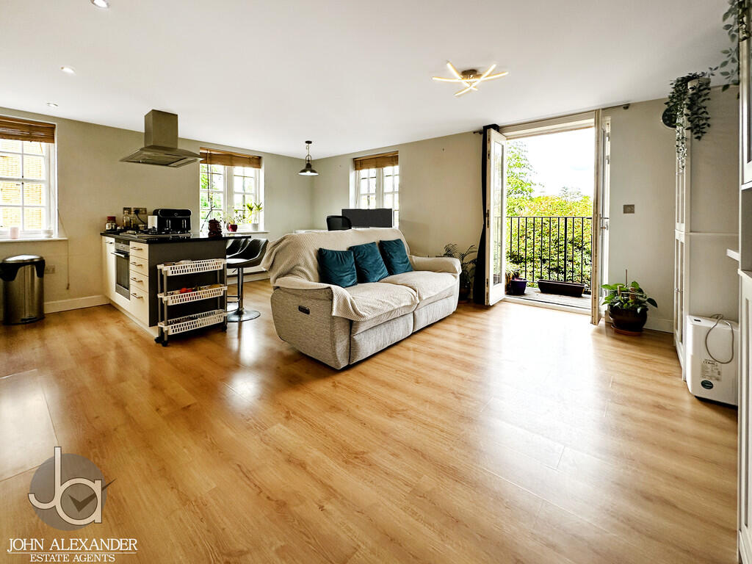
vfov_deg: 85.7
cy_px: 282
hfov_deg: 102.1
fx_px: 304
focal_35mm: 14
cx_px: 376
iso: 40
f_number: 2.2
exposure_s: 1/179
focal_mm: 2.22
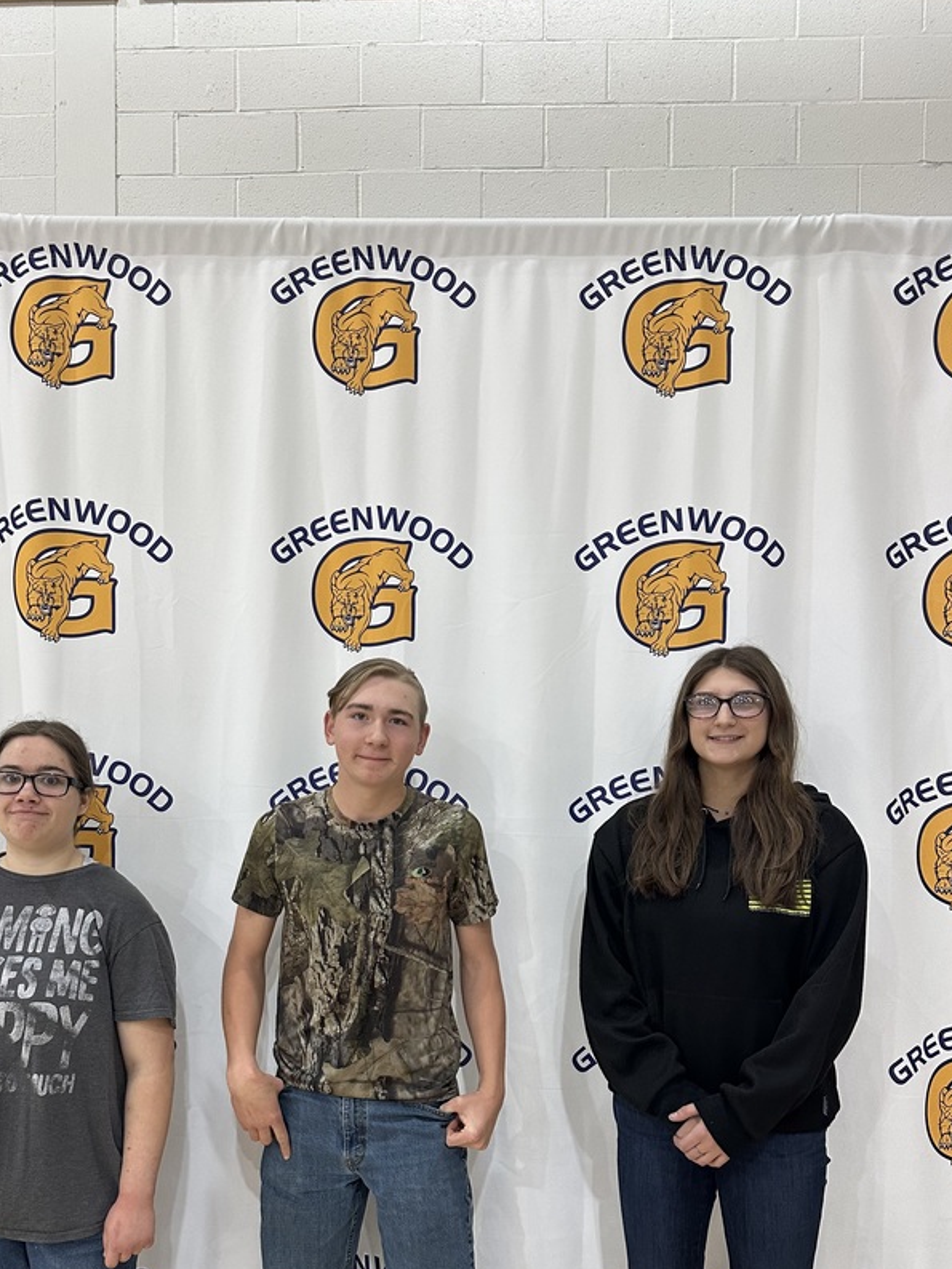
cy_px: 803
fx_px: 1136
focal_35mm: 31
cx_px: 397
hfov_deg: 45.3
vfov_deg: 57.5
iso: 200
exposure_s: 1/120
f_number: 1.78
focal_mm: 6.86
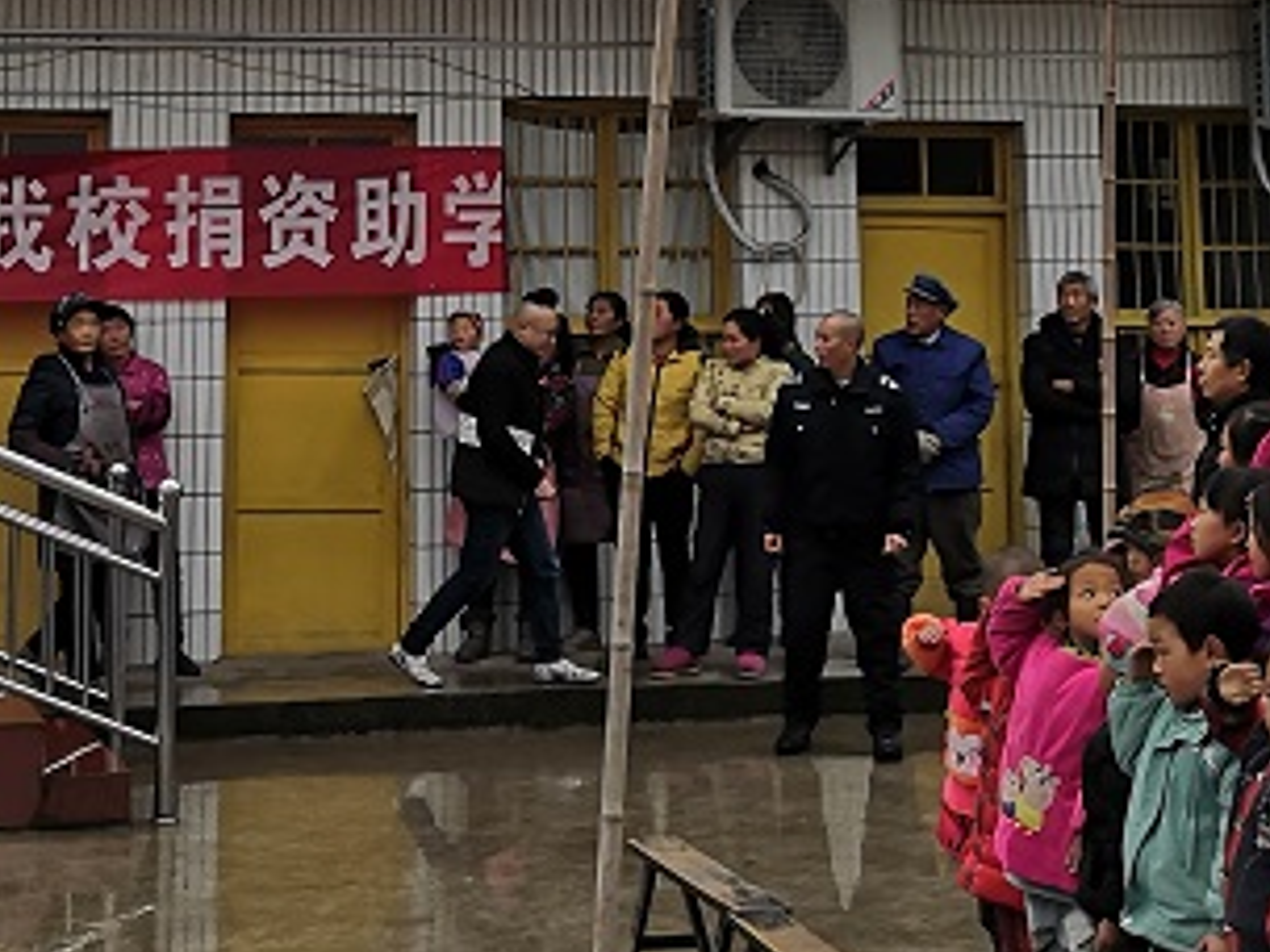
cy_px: -251
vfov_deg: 17.0
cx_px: 585
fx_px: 3008
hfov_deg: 23.8
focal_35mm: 82
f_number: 1.8
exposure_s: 1/394
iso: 50
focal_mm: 3.95
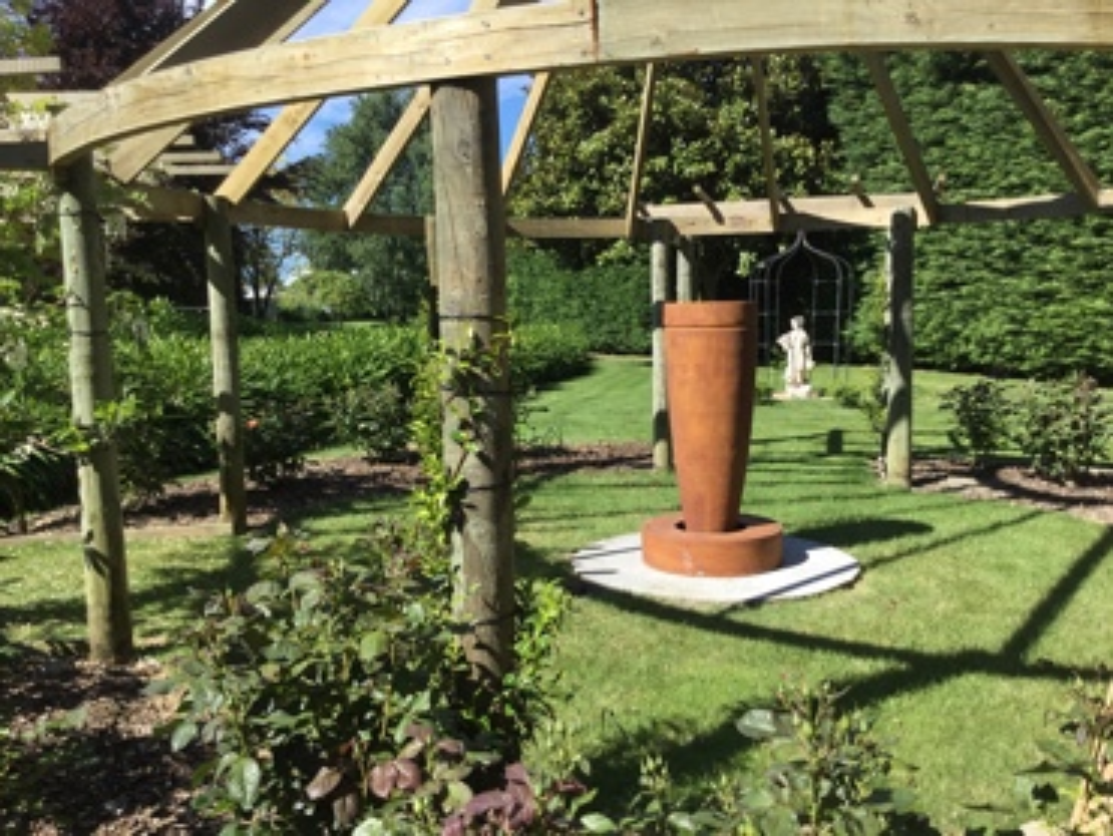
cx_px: 556
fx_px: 997
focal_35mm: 31
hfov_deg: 58.3
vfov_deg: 45.5
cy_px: 418
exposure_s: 1/776
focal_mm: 3.3
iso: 25
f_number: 2.4
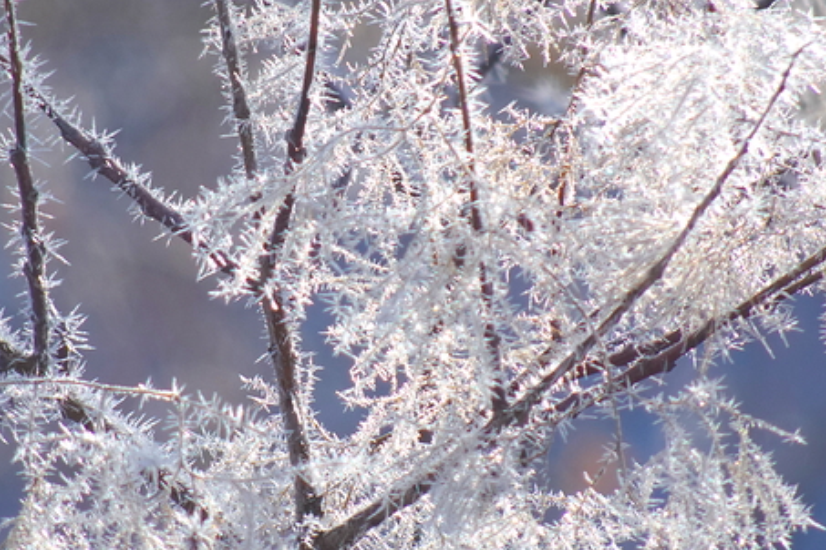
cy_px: 308
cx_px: 387
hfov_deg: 2.1
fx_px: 22484
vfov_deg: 1.4
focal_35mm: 980
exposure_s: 1/250
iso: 100
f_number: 6.3
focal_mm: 116.76
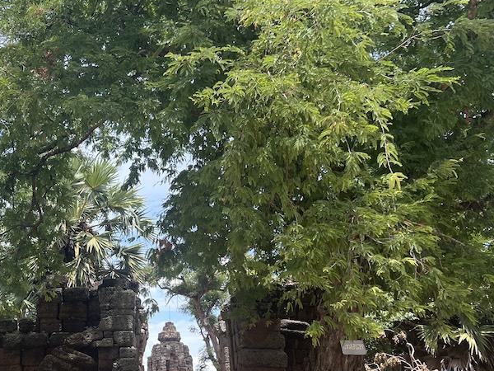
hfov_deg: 36.2
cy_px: 313
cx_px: 145
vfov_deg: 27.3
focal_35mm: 52
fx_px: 742
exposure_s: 1/1326
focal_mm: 5.7
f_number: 1.5
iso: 50
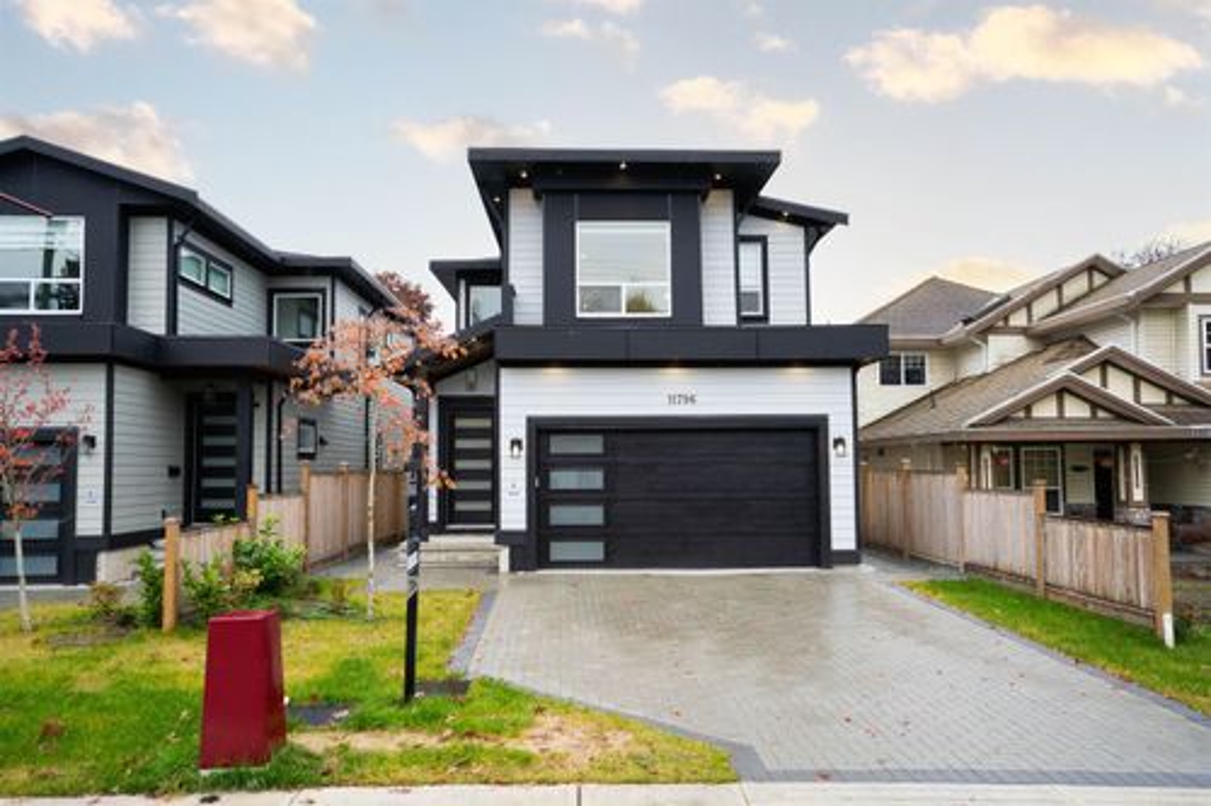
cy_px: 403
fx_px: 942
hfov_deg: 65.5
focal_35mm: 28
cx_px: 606
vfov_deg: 46.4
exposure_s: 1/1250
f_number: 2.8
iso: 640
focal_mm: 28
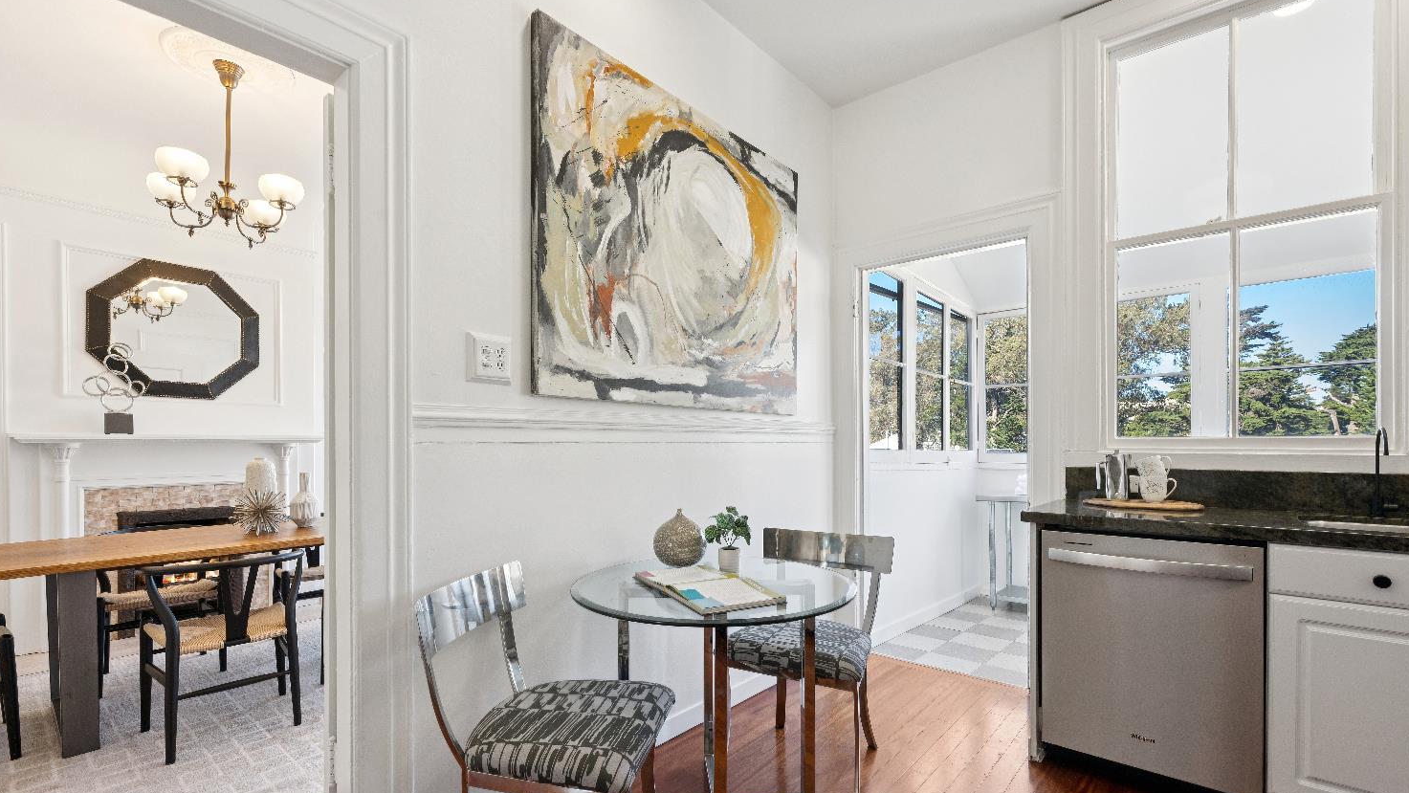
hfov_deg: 97.5
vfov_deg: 65.1
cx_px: 707
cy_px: 451
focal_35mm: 17
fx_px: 618
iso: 110
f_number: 8
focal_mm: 15.5
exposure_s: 1/25
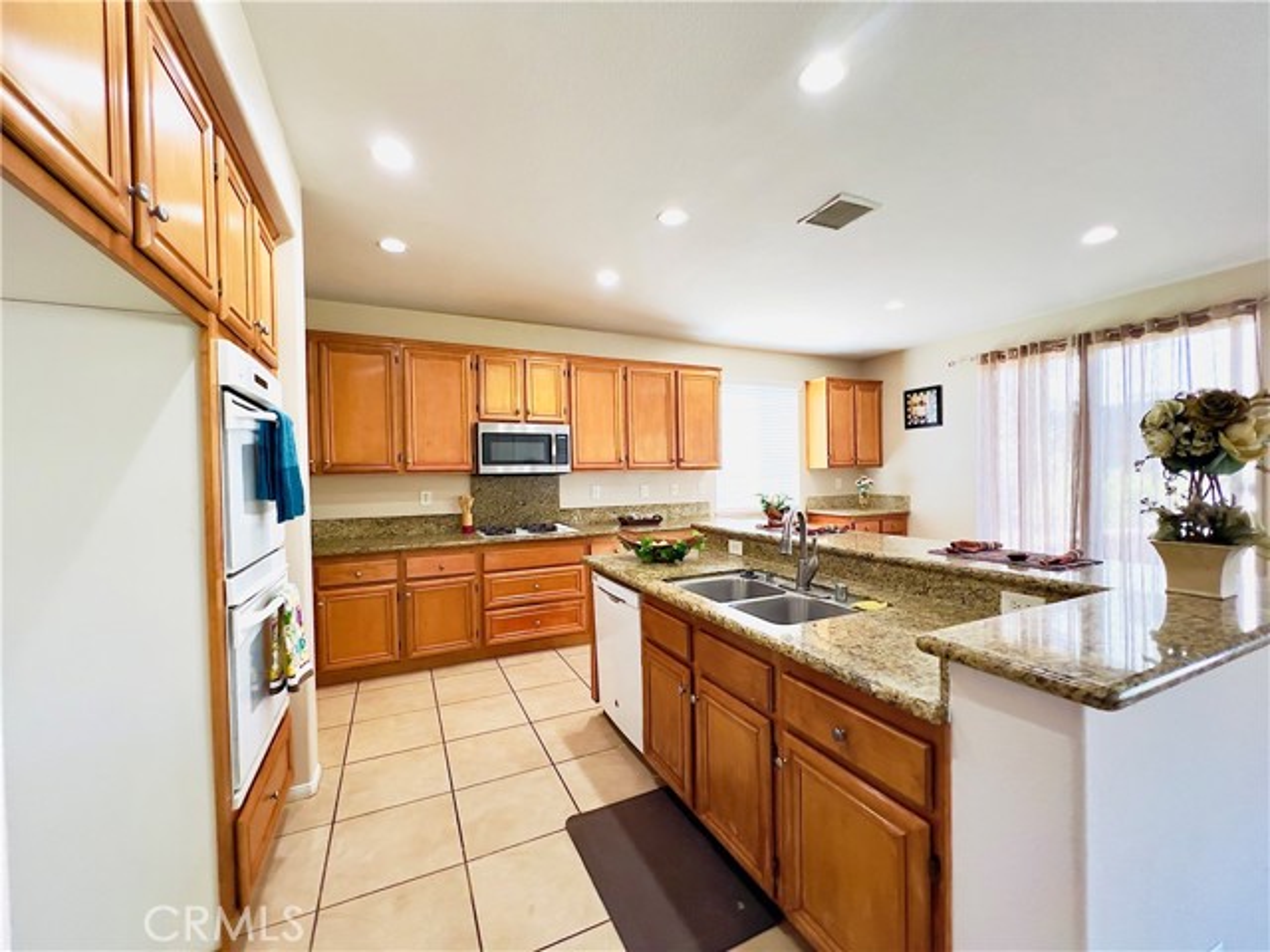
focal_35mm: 13
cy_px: 476
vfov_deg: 89.9
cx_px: 635
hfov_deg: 106.2
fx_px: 477
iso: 250
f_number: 1.8
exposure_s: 1/120
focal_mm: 1.57
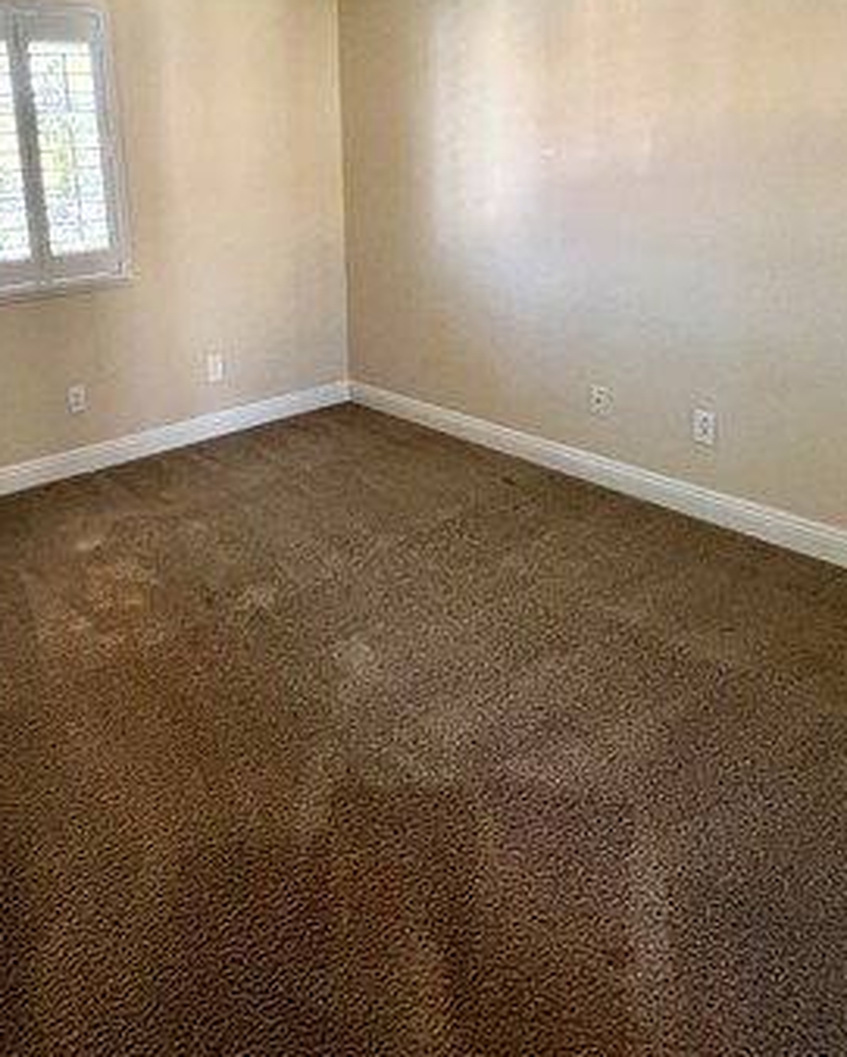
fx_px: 751
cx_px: 266
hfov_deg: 57.2
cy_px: 313
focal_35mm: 24
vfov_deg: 67.3
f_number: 1.8
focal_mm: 1.57
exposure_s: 1/60
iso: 160
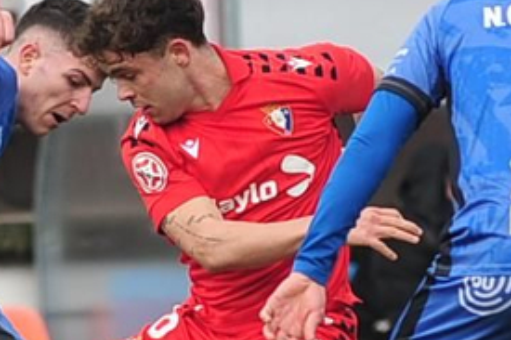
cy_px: 207
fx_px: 24768
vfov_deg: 0.8
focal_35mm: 1746
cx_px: 149
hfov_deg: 1.2
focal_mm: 300
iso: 400
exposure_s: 1/1250
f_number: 4
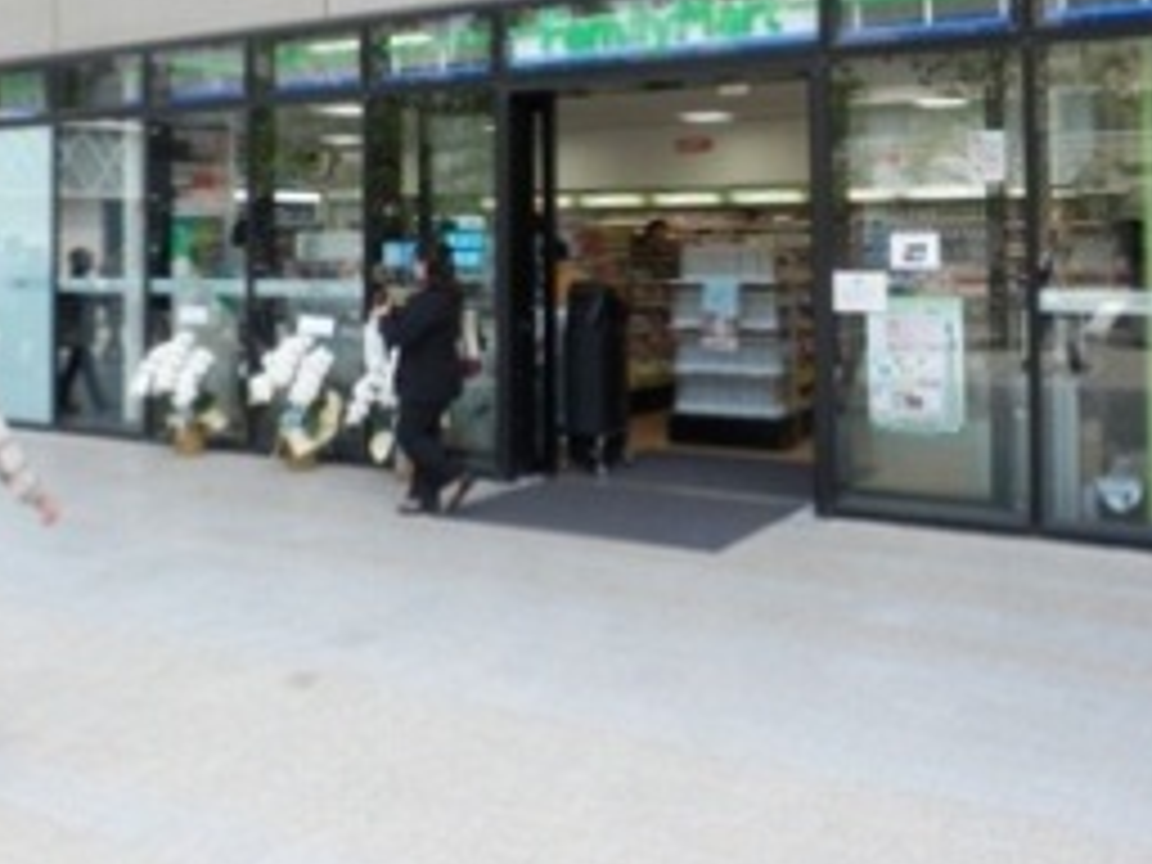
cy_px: 205
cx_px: 657
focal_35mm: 42
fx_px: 1398
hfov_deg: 44.7
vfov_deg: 33.6
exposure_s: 1/500
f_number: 3.3
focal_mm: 4.8
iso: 200
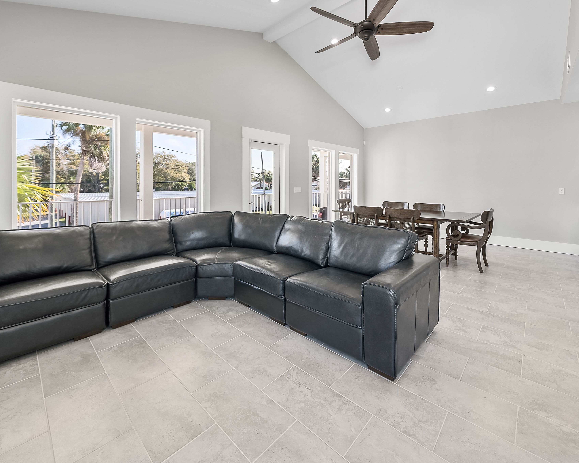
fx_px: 240
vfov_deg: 87.9
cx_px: 306
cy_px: 223
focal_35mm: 14
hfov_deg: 100.6
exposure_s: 1/4
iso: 100
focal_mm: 12
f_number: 7.1
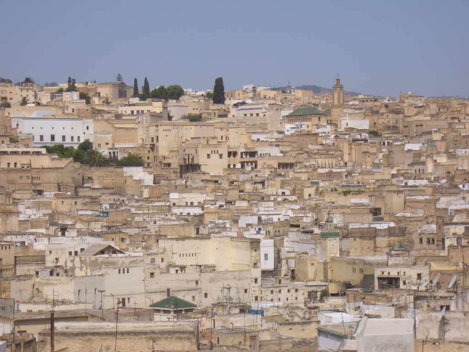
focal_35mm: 105
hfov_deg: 18.7
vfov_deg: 14.1
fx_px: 1423
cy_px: 176
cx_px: 234
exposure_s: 1/320
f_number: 7.7
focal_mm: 17.4
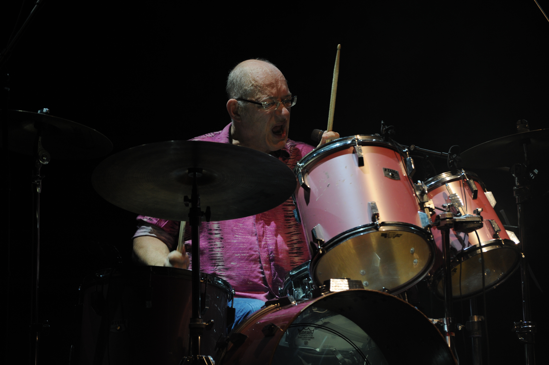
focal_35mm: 185
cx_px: 274
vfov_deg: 7.4
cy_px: 182
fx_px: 2819
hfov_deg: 11.1
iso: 1250
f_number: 8
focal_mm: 185
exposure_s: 1/200
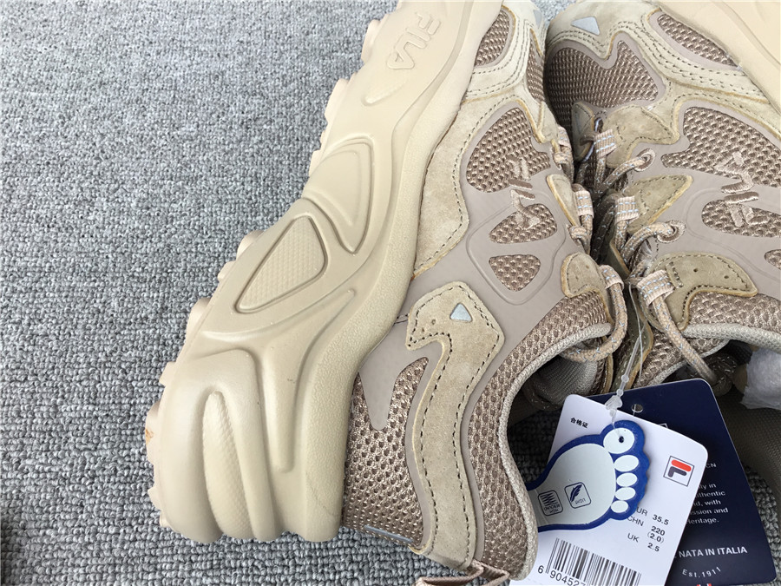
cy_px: 293
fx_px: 699
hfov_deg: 58.4
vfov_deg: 45.4
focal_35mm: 31
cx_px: 390
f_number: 2.4
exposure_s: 1/50
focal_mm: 3.3
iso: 25
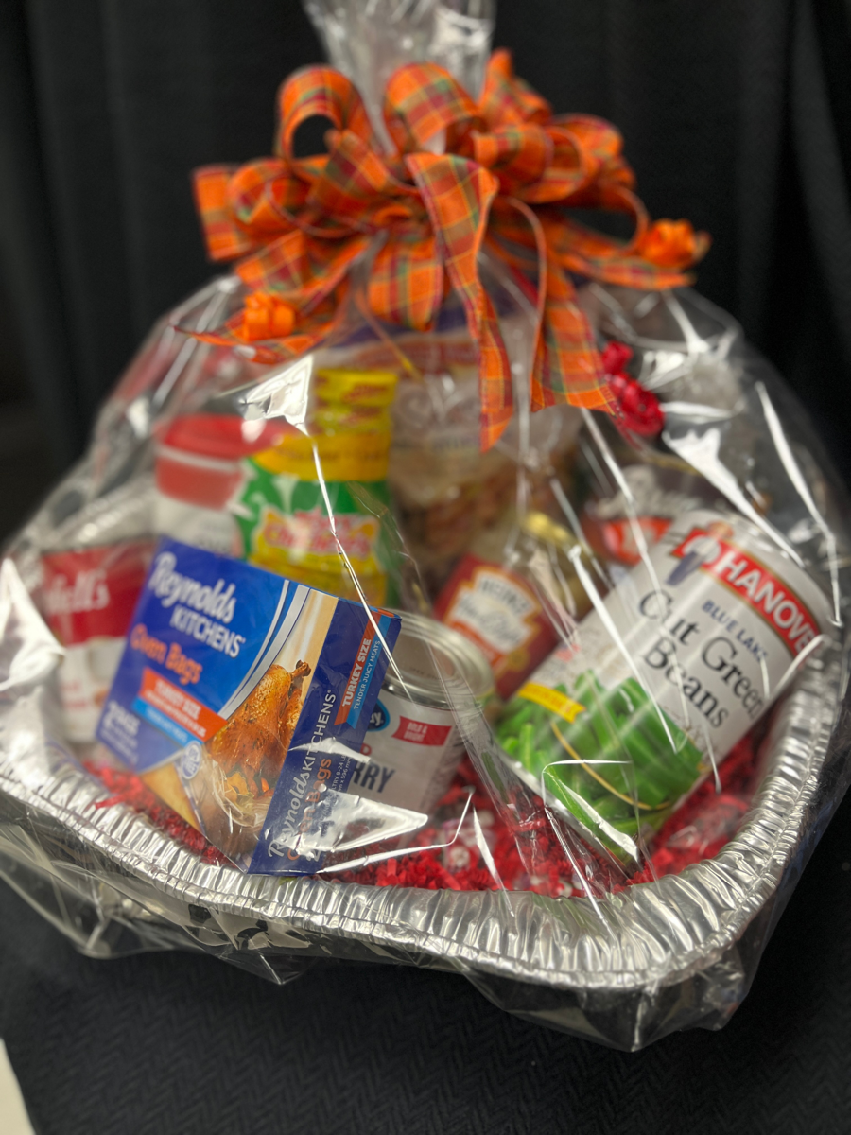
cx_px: 426
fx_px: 852
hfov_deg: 53.1
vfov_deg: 67.3
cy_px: 568
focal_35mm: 26
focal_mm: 5.1
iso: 200
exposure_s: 1/60
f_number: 1.6
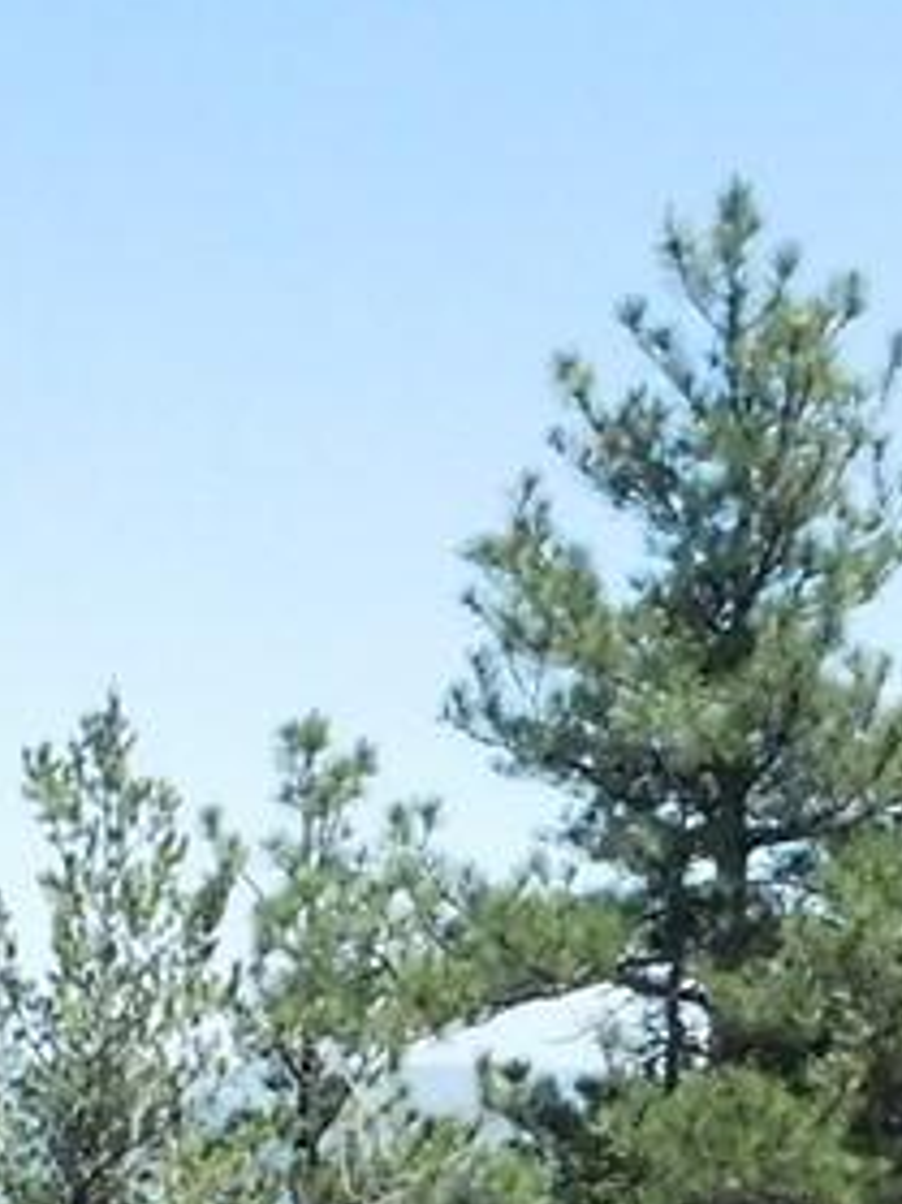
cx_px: 91
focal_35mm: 132
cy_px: 1087
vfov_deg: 14.8
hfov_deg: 11.2
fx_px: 4590
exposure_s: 1/1500
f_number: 6
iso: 800
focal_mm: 4
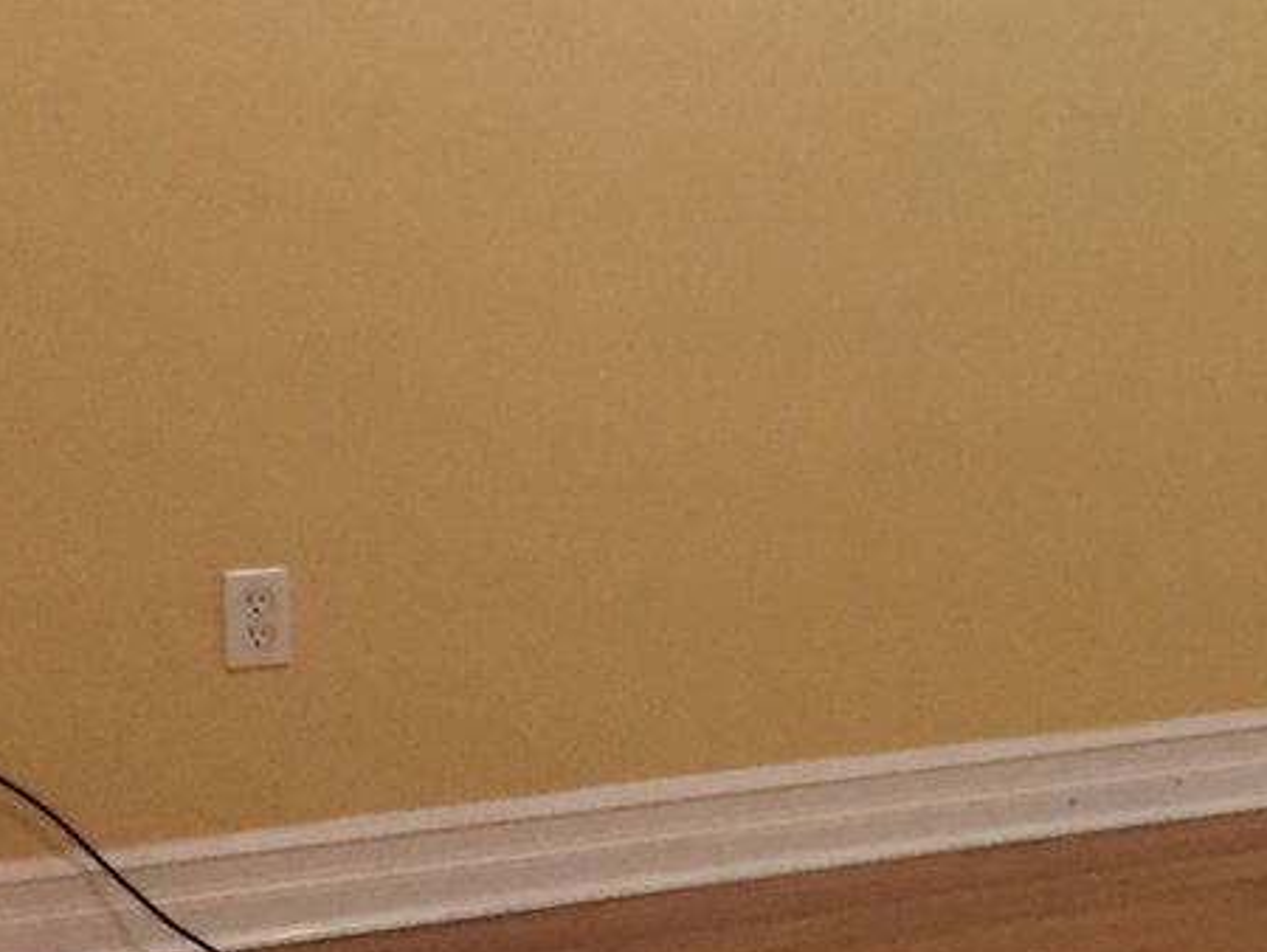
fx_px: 3772
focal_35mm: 103
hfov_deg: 18.0
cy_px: 470
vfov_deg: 14.4
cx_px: 1591
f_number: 2.2
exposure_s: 1/30
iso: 250
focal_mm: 4.15
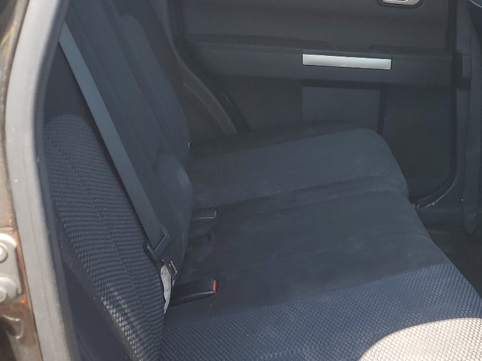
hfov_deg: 33.4
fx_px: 766
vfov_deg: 26.5
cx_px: 417
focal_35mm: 55
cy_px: 139
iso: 50
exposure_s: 1/312
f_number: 1.5
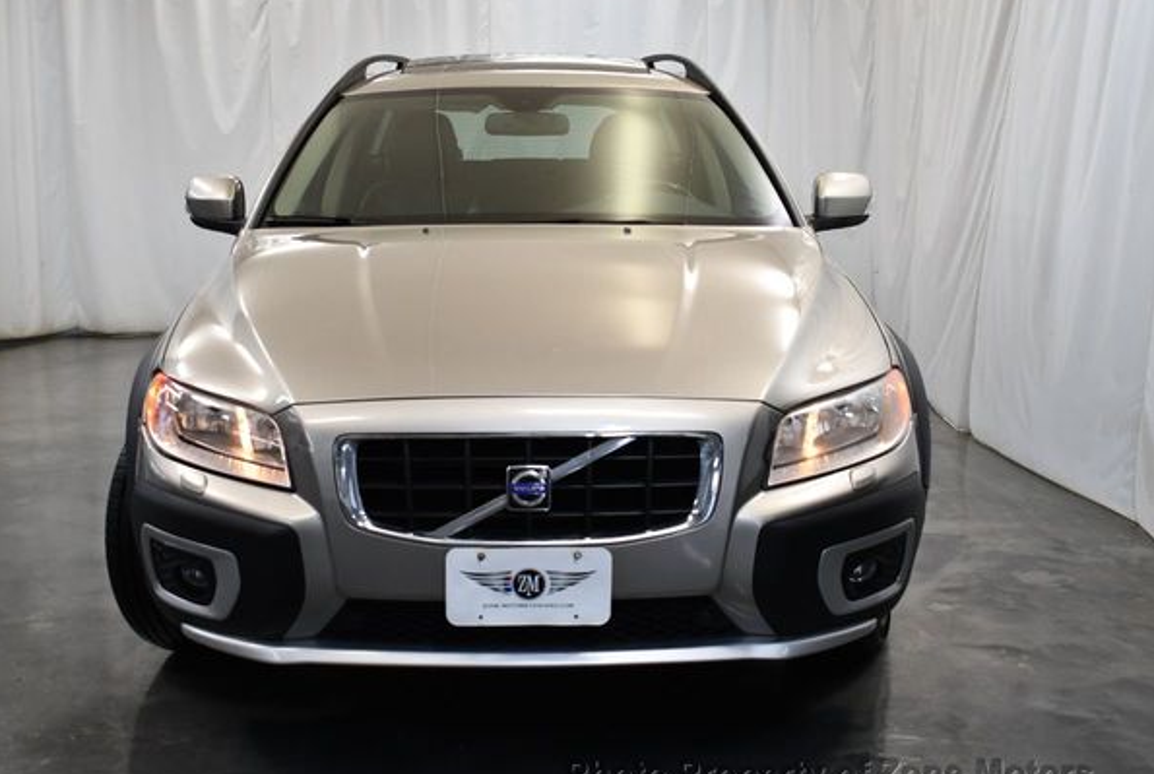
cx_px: 537
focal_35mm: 43
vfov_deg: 31.3
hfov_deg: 45.3
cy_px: 395
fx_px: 1381
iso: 800
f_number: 3.8
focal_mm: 20
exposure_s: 1/160
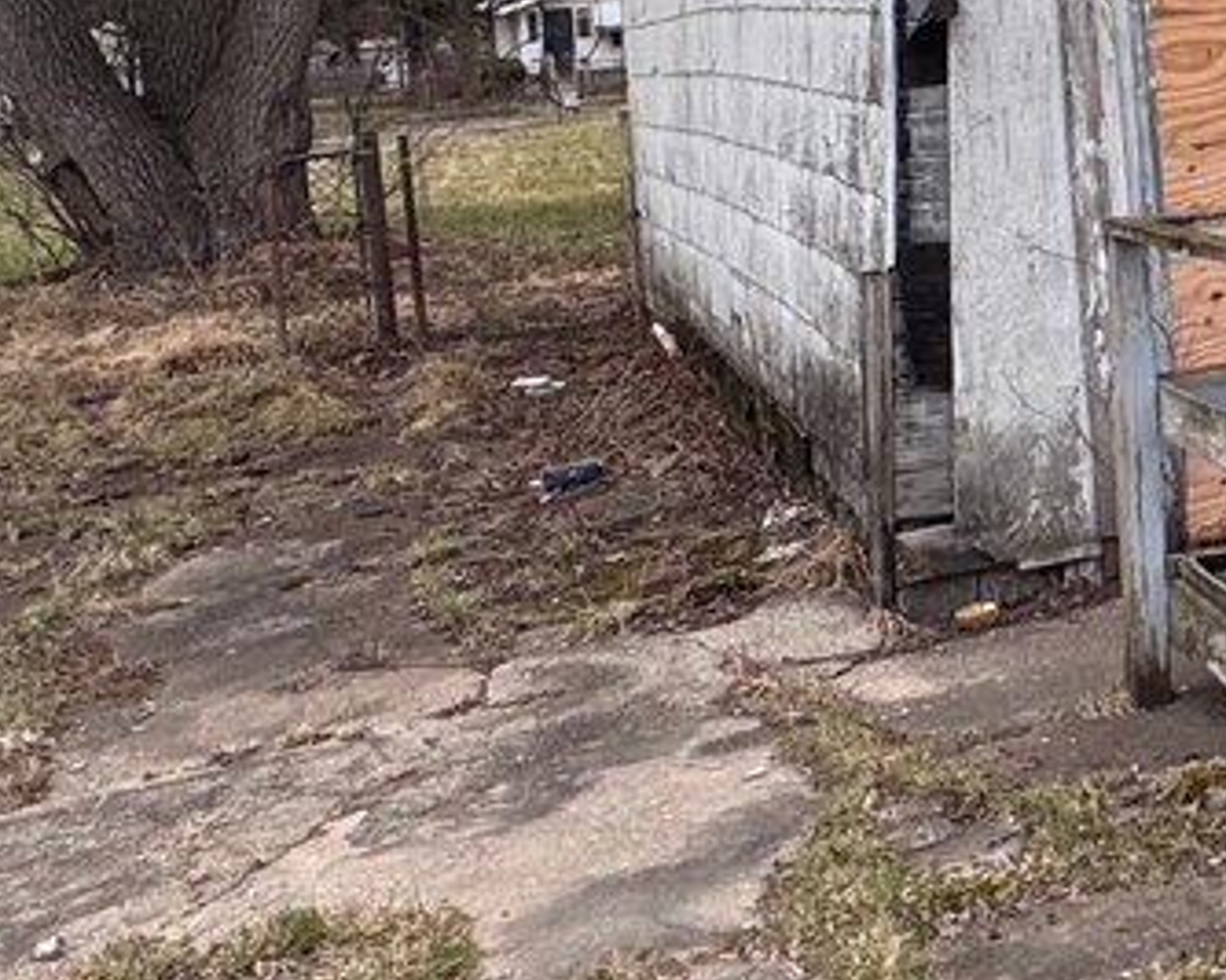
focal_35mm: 62
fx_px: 2249
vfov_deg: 23.6
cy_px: 13
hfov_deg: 24.7
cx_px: 1753
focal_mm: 2.22
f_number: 2.2
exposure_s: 1/151
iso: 40
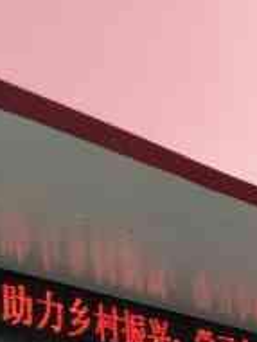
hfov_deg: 10.0
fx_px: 1452
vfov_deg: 13.1
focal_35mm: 147
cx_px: 273
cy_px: 390
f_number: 1.8
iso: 50
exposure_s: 1/118
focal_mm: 3.95
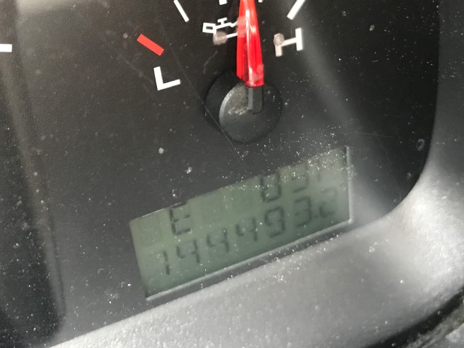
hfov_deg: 44.7
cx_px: 198
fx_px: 563
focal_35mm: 42
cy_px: 90
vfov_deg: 33.7
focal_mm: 3.99
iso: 100
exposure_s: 1/15
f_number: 1.8
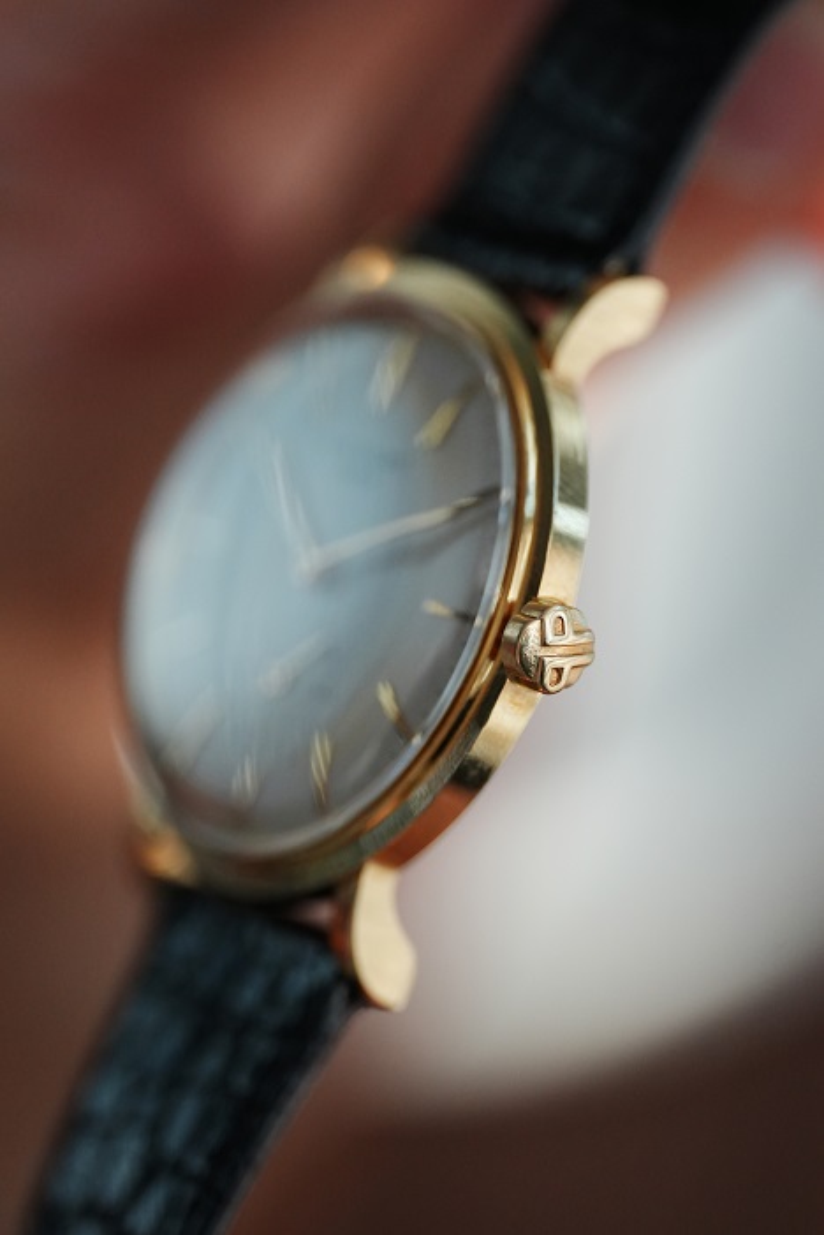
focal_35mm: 105
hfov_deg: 13.1
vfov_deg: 19.4
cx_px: 412
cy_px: 618
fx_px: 3601
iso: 2500
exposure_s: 1/250
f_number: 2.8
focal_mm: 105
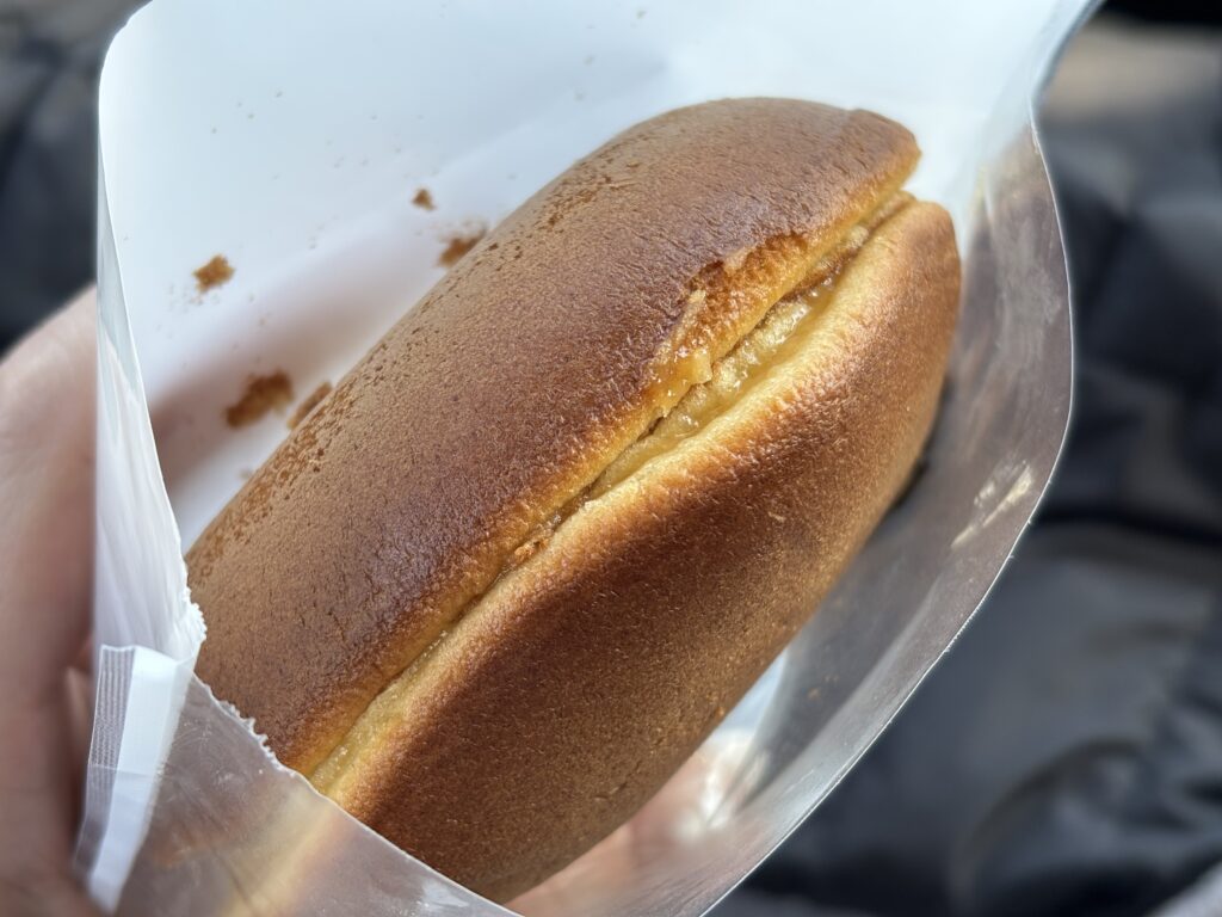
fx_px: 1836
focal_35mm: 52
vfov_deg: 28.0
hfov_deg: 36.8
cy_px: 458
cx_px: 611
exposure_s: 1/121
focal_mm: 5.96
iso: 40
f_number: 1.6
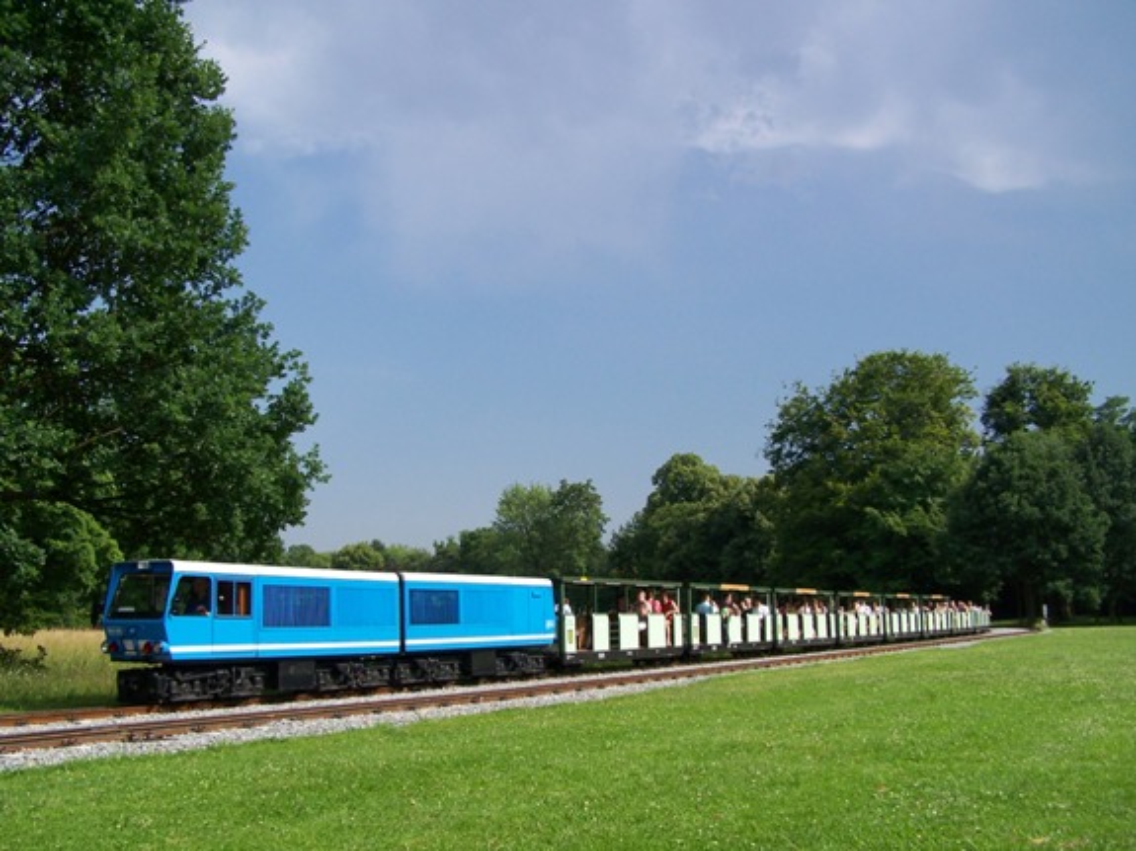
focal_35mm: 38
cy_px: 426
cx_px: 568
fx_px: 1247
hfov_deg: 49.0
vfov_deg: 37.7
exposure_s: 1/350
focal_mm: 6.3
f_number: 4
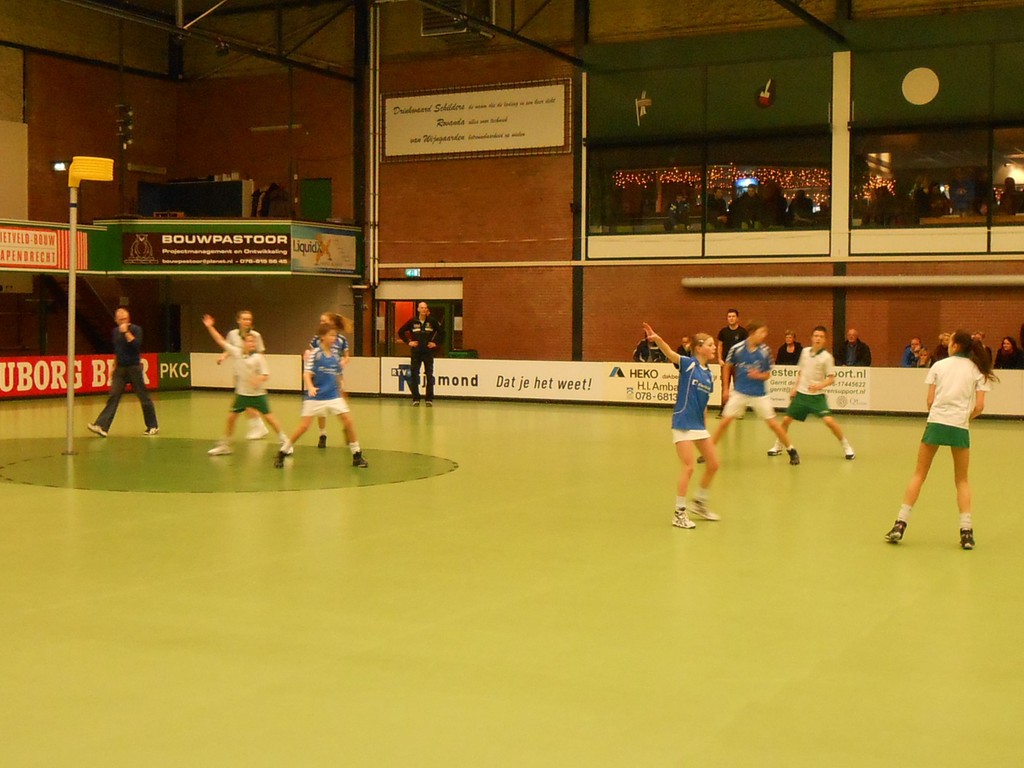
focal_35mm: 26
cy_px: 384
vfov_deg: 53.1
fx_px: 769
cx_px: 512
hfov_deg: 67.3
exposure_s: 1/30
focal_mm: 4.6
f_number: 3.5
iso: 320
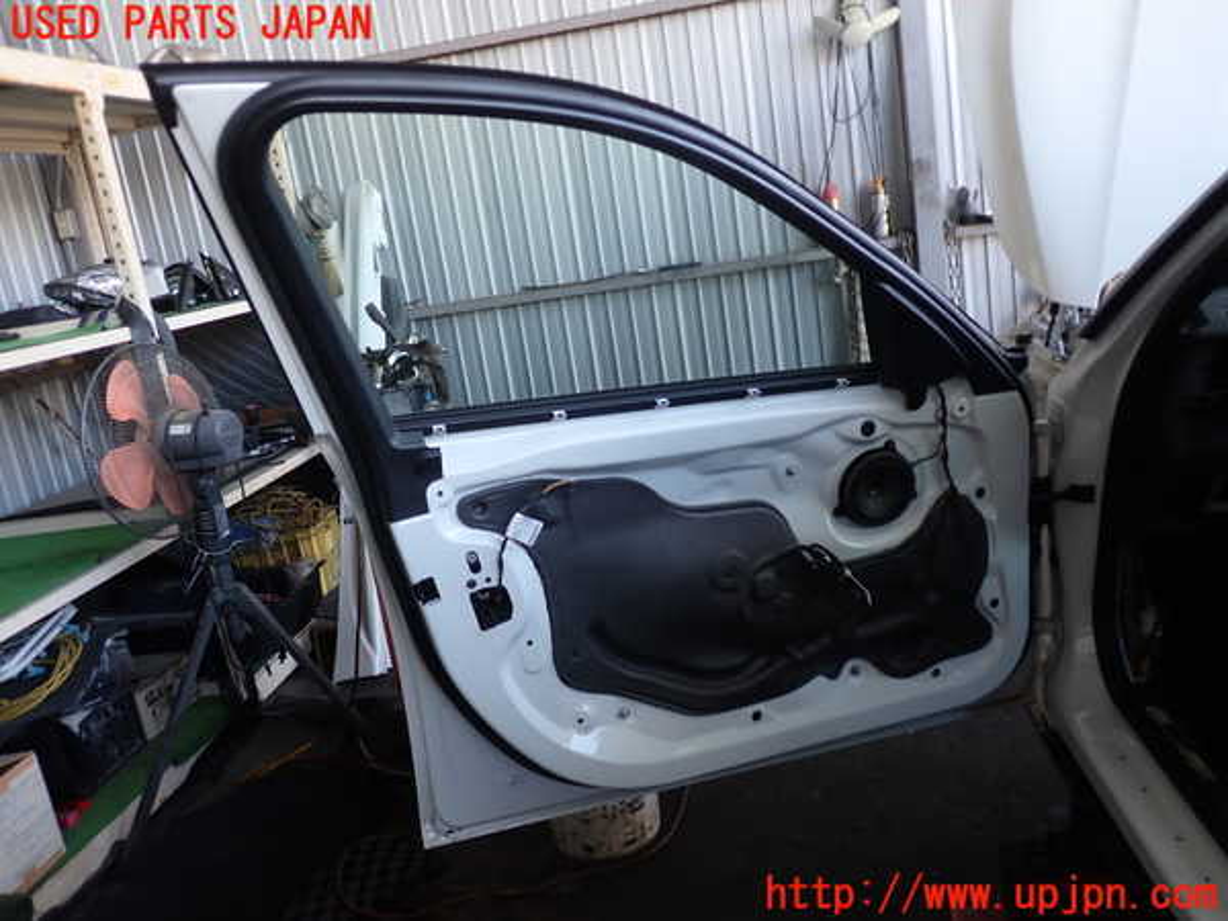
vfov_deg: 46.8
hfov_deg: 60.0
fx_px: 1064
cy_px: 460
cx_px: 614
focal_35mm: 30
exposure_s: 1/60
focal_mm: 5.4
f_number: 2.3
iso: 100
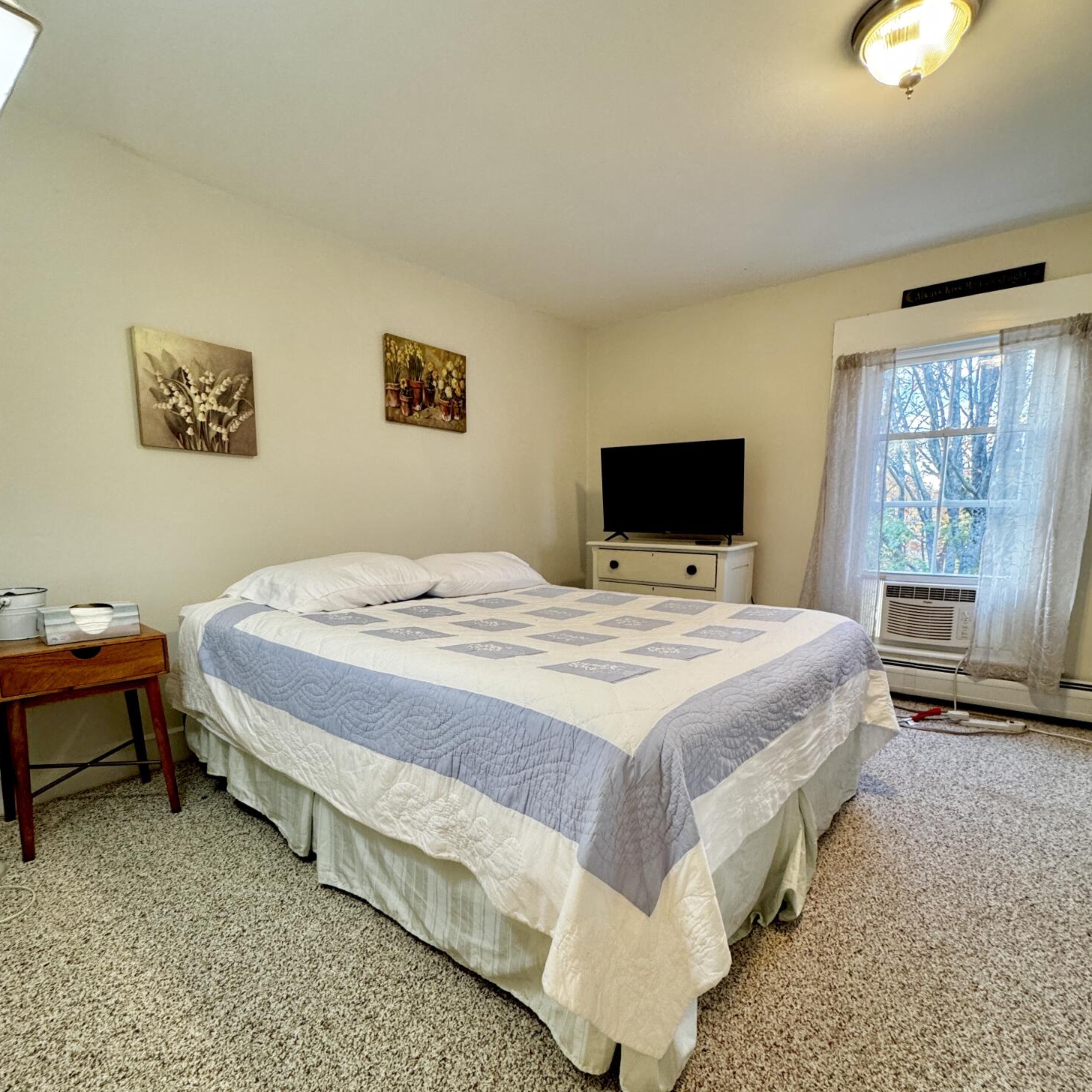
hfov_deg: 84.0
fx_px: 607
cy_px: 614
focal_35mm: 17
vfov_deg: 83.6
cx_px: 560
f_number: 2.2
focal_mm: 2.22
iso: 200
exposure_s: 1/60
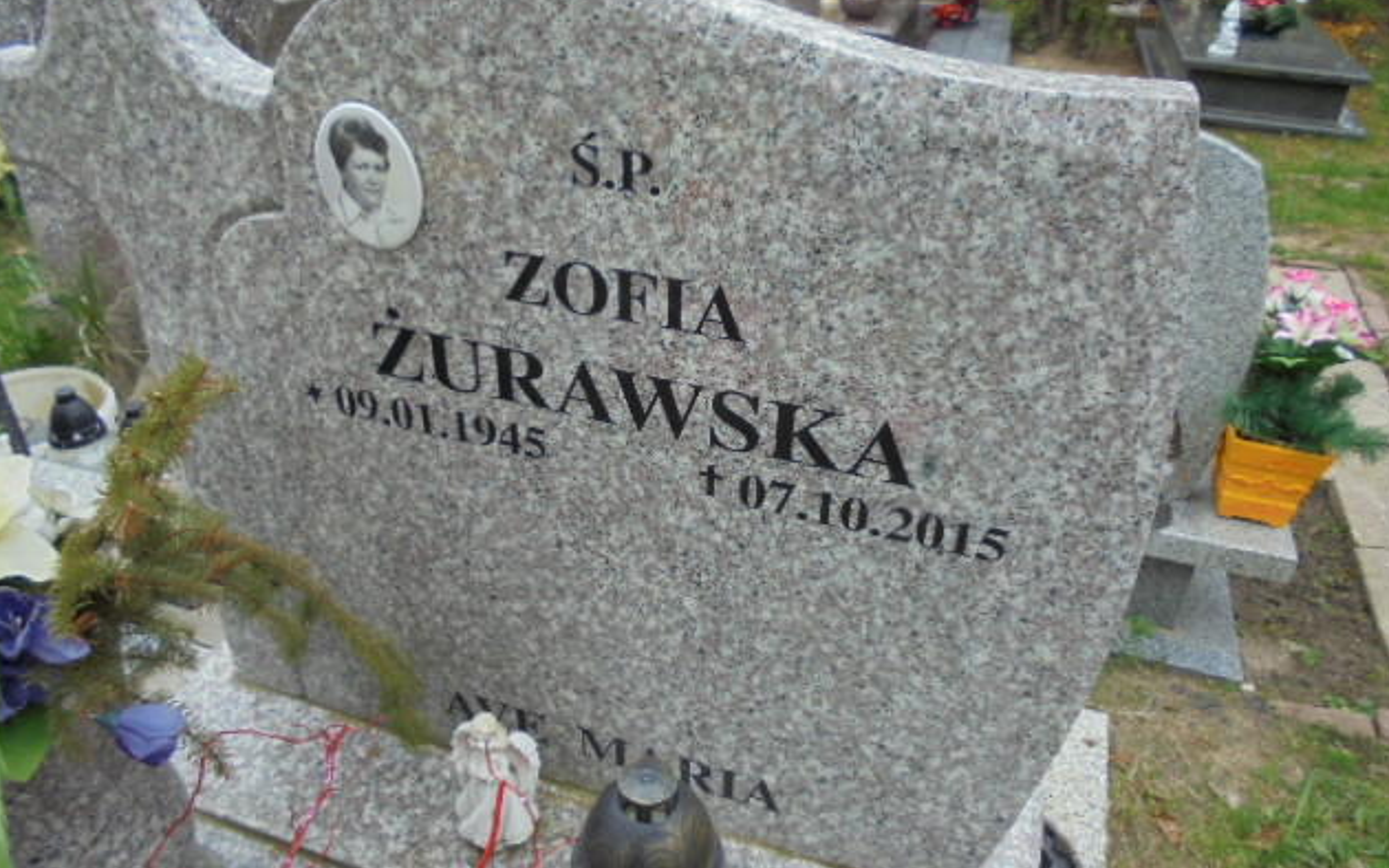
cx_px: 697
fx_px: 1060
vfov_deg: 44.5
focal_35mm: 28
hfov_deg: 66.5
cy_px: 392
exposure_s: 1/80
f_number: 3.5
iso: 100
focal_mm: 4.6
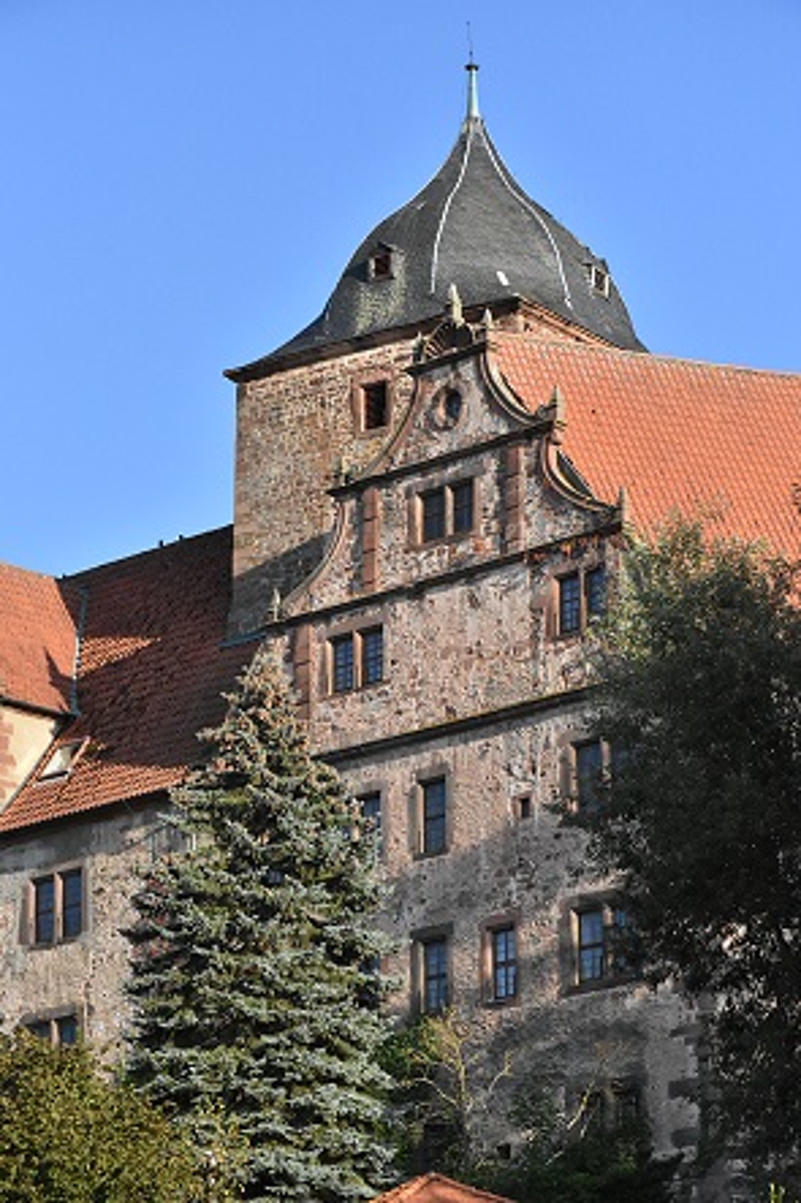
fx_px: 3757
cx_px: 400
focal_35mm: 112
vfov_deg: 18.2
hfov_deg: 12.2
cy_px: 602
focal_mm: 75
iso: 4500
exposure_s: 1/8000
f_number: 9
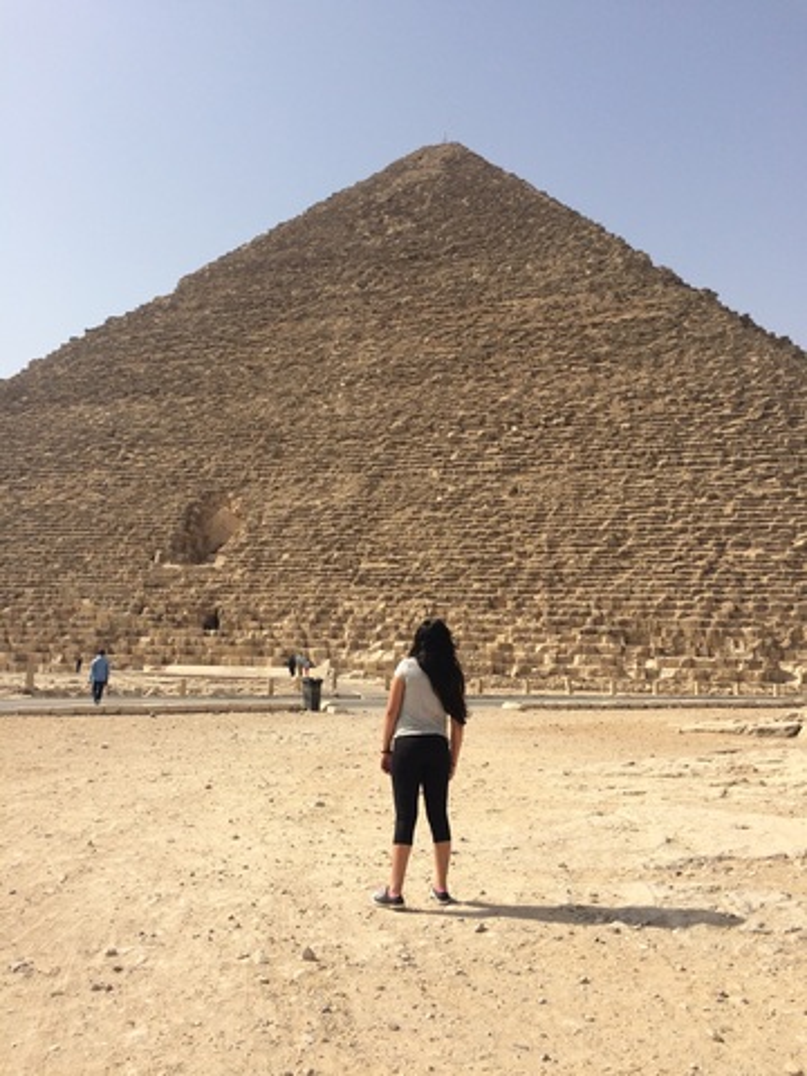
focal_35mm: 29
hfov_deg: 48.2
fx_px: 901
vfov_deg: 61.7
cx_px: 404
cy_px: 538
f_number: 2.2
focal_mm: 4.15
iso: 32
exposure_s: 1/2415
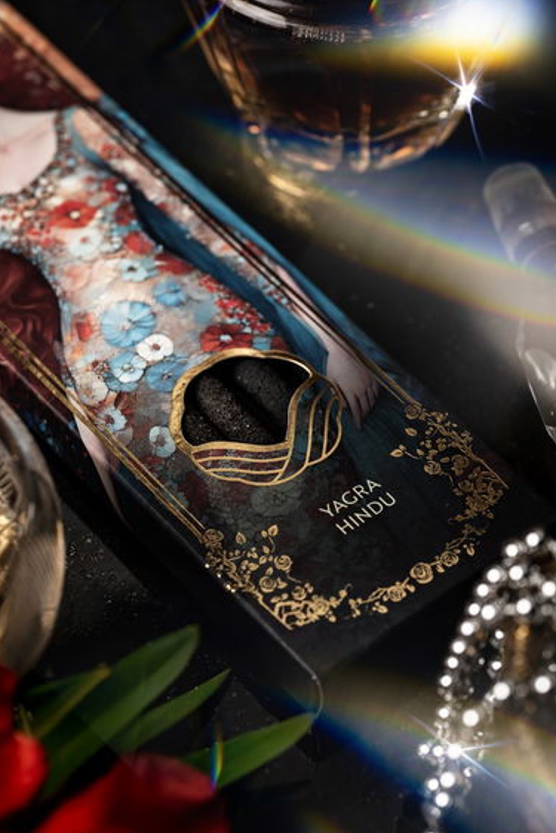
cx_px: 270
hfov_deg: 12.2
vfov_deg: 18.3
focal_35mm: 112
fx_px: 2593
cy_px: 442
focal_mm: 105
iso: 100
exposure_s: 1/125
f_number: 8
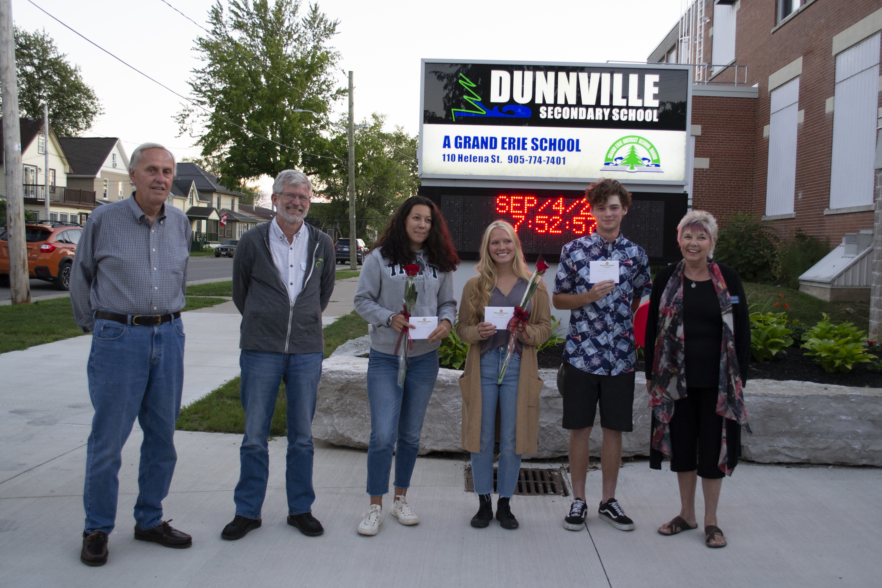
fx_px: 857
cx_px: 454
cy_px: 294
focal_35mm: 35
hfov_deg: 54.4
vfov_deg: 37.8
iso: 400
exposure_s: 1/60
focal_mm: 22
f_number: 4
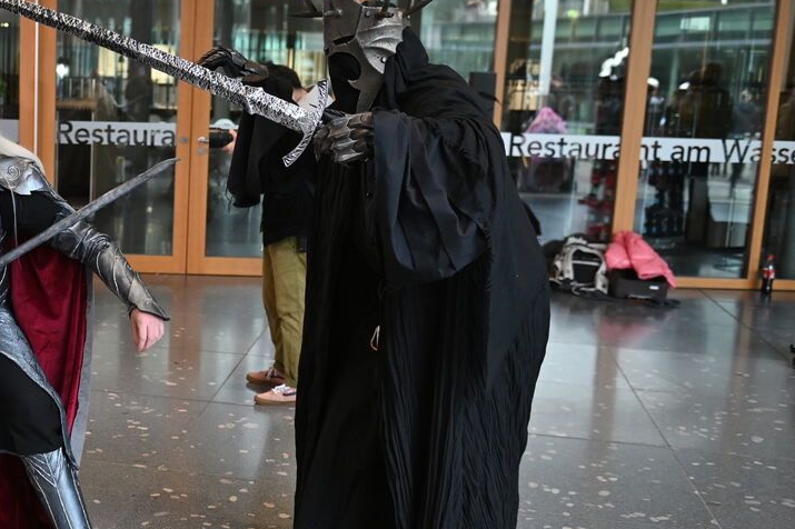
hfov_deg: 36.7
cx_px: 145
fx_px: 1148
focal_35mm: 52
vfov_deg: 26.0
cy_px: 288
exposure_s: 1/125
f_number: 2.8
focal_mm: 31
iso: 800
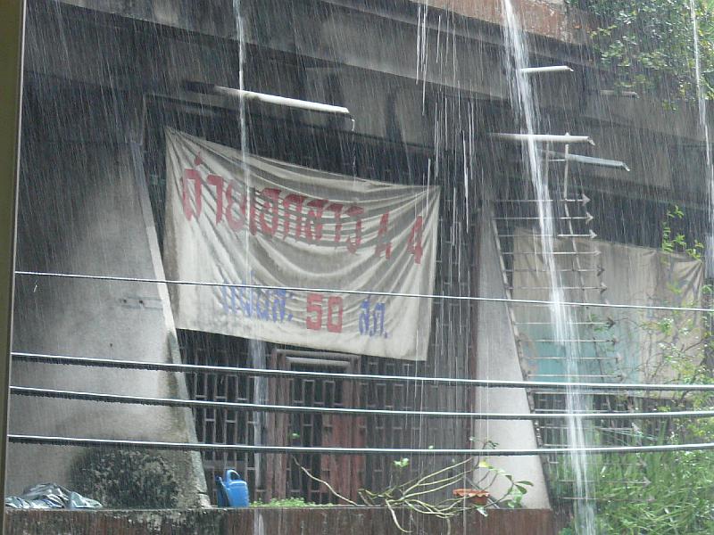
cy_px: 268
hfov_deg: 11.1
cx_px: 357
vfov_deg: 8.3
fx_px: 3671
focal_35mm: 178
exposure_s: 1/30
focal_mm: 21.2
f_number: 3.2
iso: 160
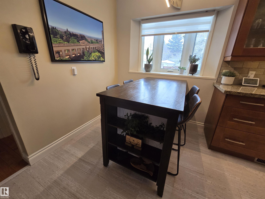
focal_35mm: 13
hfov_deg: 106.2
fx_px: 100
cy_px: 100
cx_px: 132
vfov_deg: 89.9
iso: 200
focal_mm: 2.2
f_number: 2.2
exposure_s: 1/60
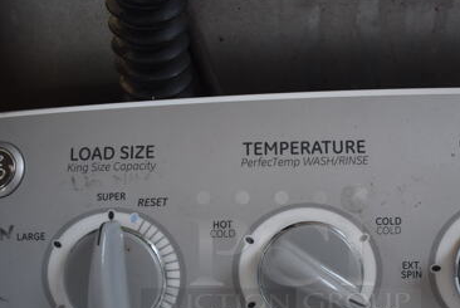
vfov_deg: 29.2
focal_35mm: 45
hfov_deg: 43.3
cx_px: 282
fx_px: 576
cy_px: 249
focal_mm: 18
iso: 800
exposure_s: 1/160
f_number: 3.5
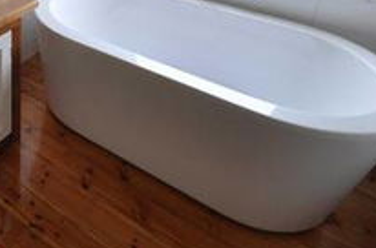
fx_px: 364
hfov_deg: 46.3
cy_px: -5
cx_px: 5
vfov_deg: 34.0
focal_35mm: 35
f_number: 3.5
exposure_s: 1/100
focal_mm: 10
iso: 400
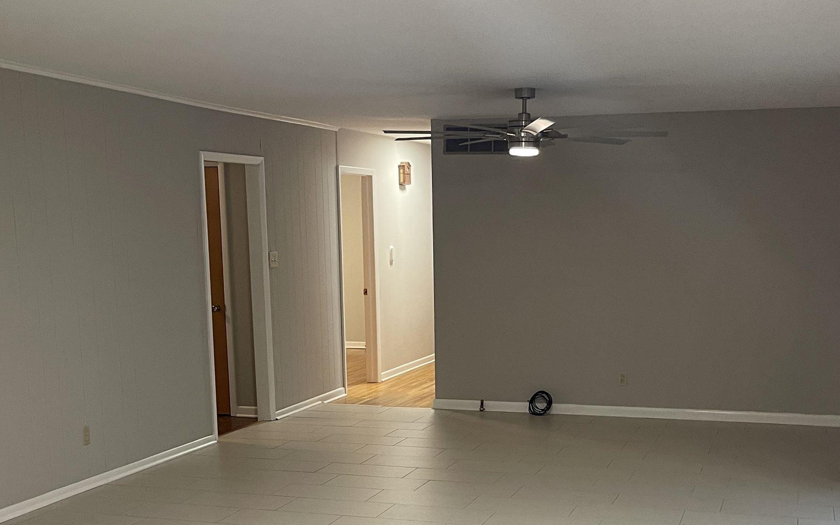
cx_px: 501
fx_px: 1030
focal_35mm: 45
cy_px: 426
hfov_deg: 44.1
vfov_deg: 28.0
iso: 250
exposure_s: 1/60
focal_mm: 5.1
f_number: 1.6
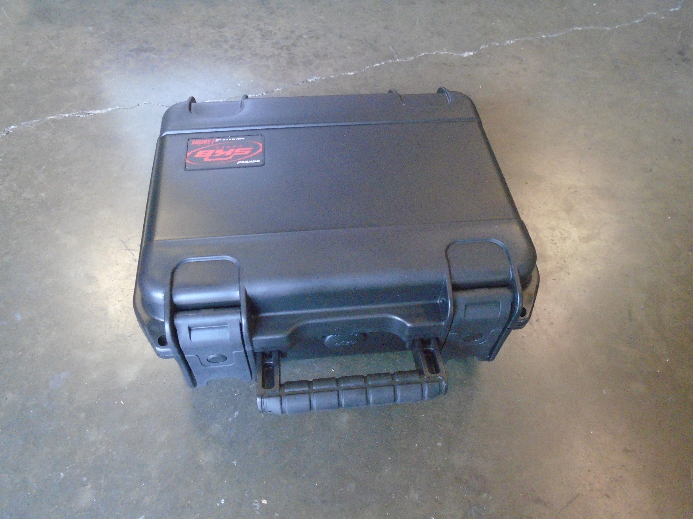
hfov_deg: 67.3
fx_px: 521
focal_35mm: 26
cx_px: 346
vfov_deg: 53.1
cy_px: 260
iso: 800
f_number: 3.2
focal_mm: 4.6
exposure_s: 1/80
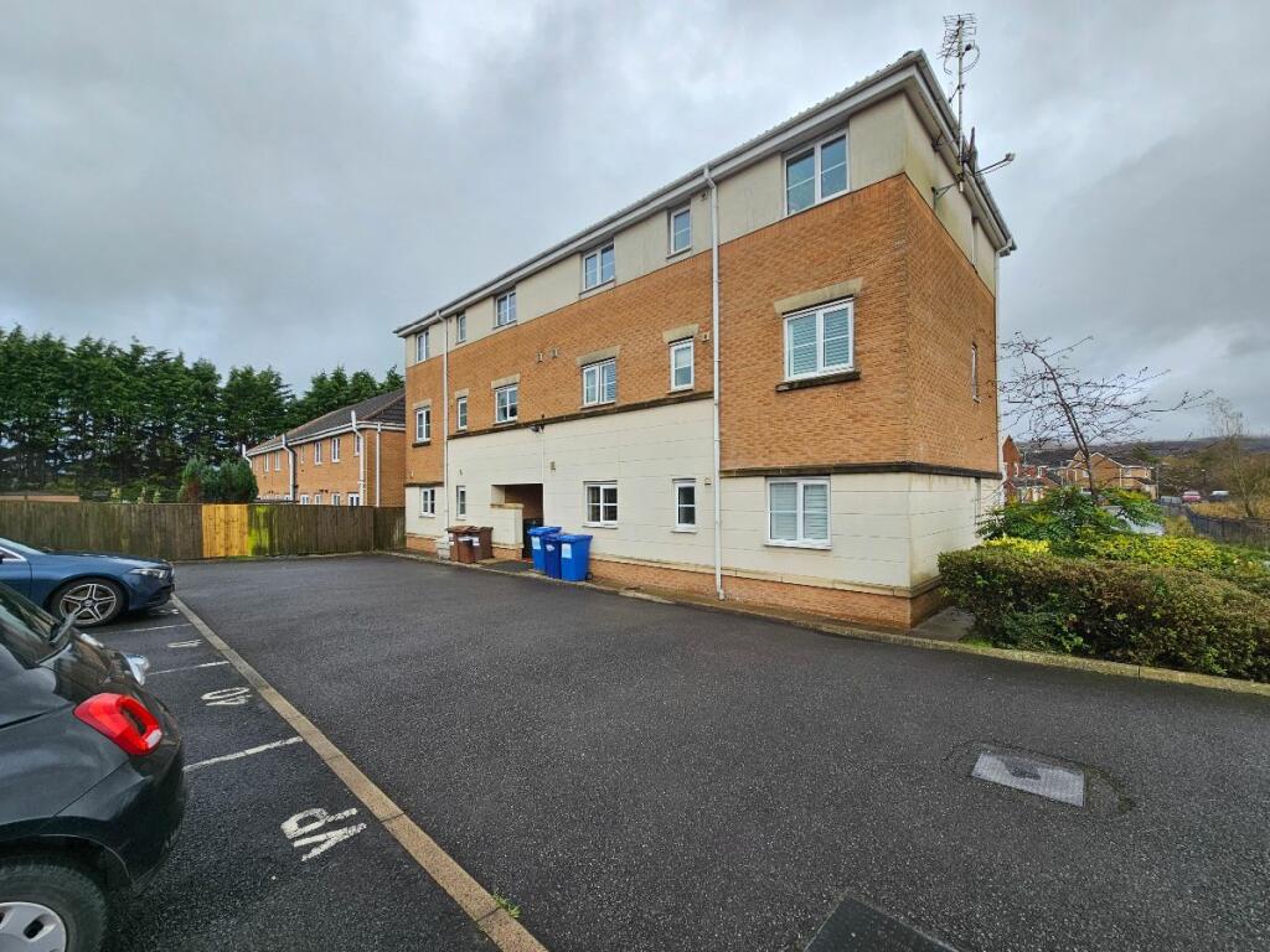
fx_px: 477
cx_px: 635
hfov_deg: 106.2
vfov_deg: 89.9
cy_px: 476
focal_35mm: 13
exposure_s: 1/531
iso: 50
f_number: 2.2
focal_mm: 2.2
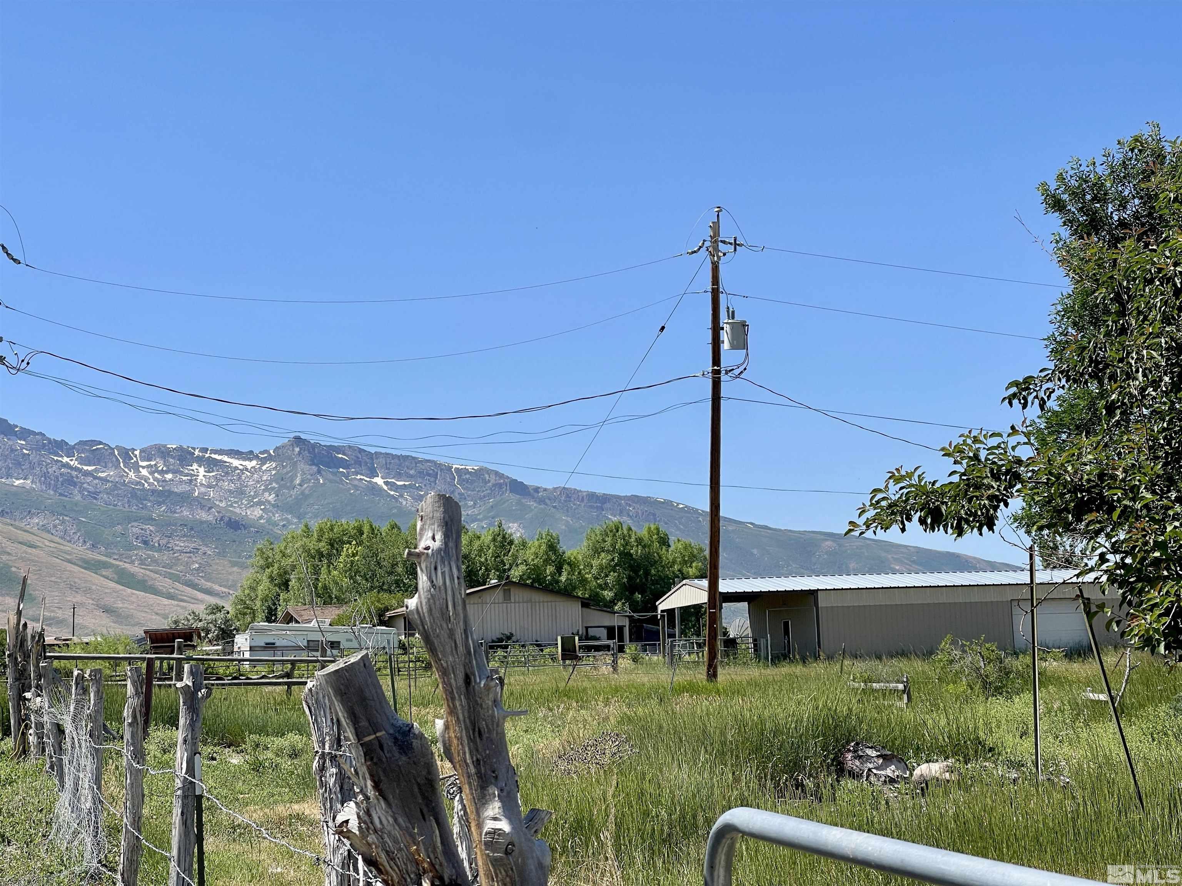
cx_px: 591
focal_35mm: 64
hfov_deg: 30.3
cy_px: 443
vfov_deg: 22.9
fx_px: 2185
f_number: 2.2
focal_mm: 7.5
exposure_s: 1/1263
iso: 20
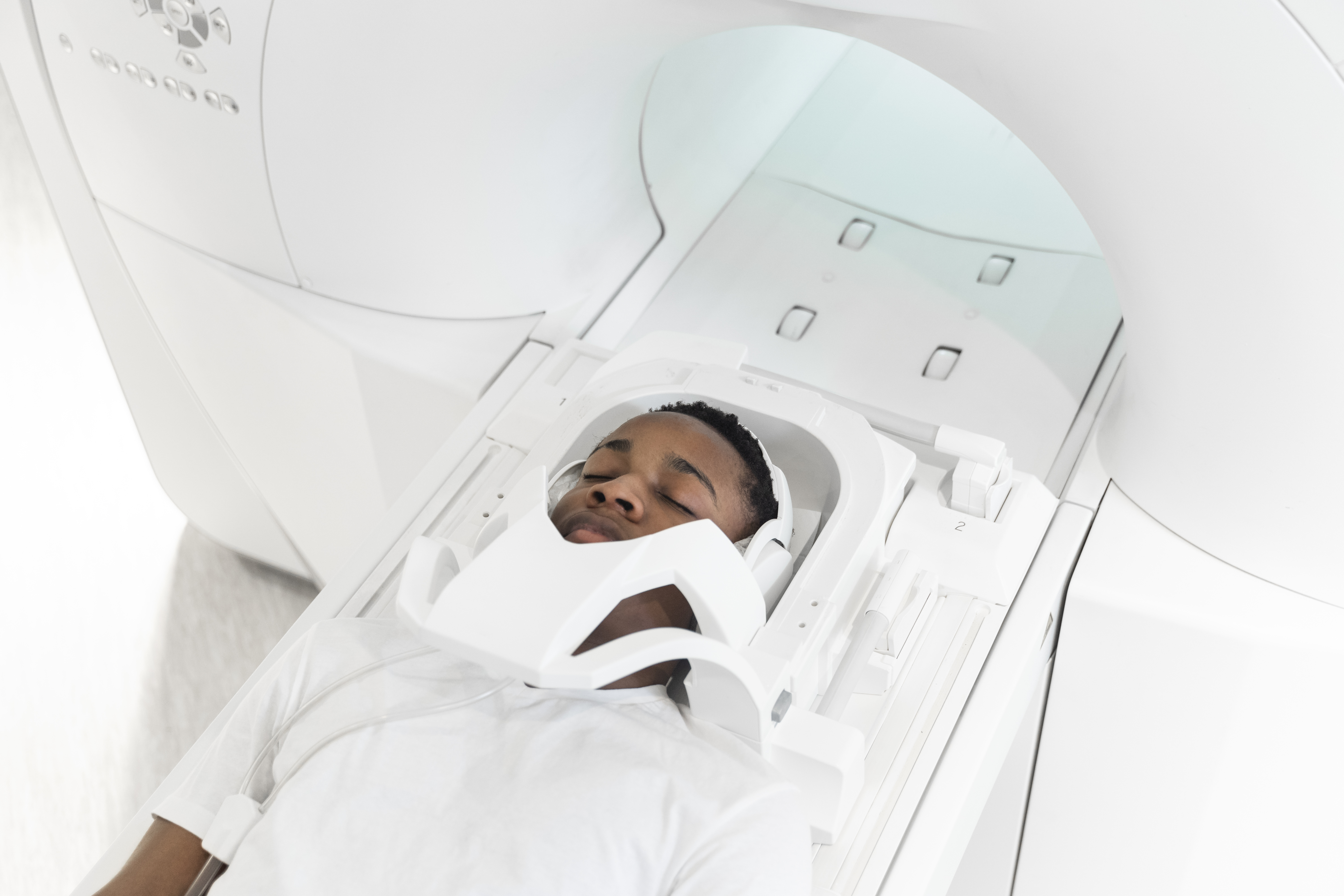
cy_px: 448
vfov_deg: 30.5
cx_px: 672
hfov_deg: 44.5
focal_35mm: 44
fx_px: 1643
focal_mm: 44
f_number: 2.8
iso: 1250
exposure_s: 1/200
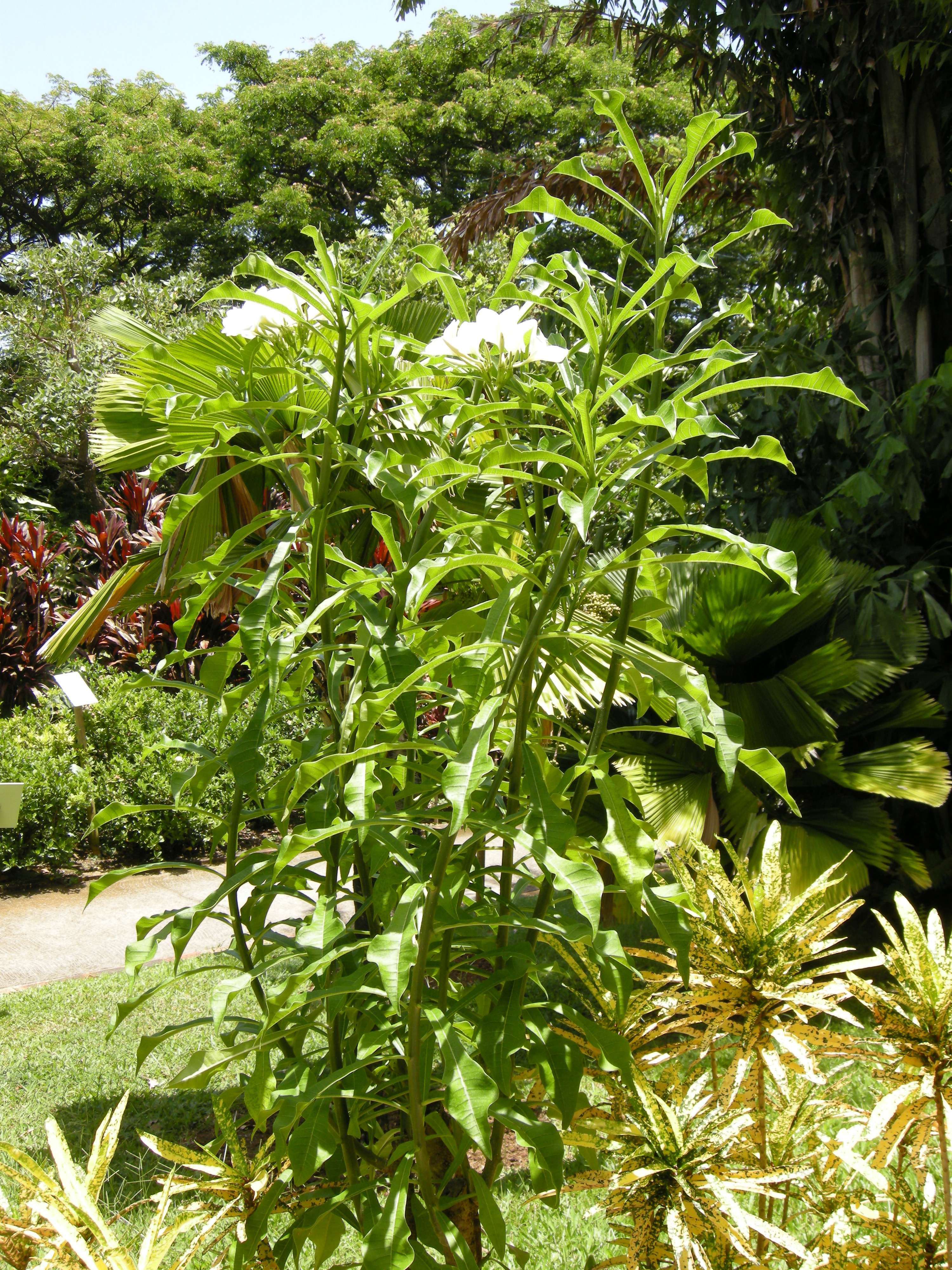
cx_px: 476
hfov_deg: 36.0
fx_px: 1467
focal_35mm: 40
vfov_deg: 46.8
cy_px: 635
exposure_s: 1/144
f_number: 4.5
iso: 64
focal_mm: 8.5
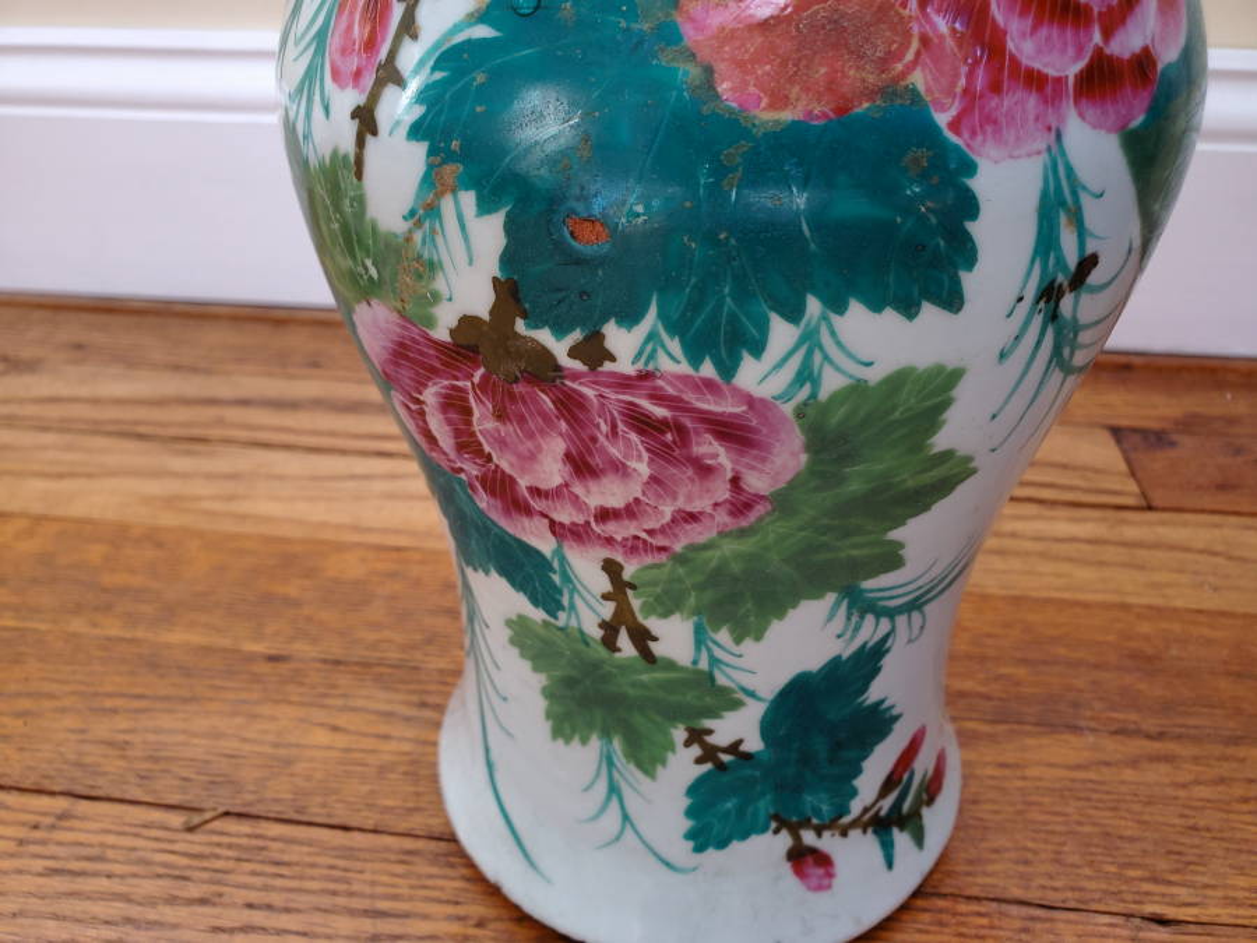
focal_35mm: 26
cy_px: 472
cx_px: 628
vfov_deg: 53.1
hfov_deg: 67.3
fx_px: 944
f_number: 2.4
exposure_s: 1/50
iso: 200
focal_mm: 4.3
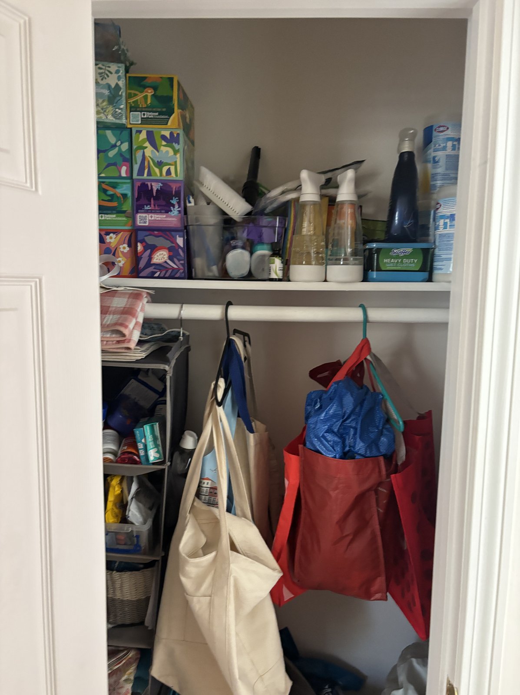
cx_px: 260
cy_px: 348
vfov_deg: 67.4
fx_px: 522
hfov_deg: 53.0
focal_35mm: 26
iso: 500
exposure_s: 1/60
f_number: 1.6
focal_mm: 5.96
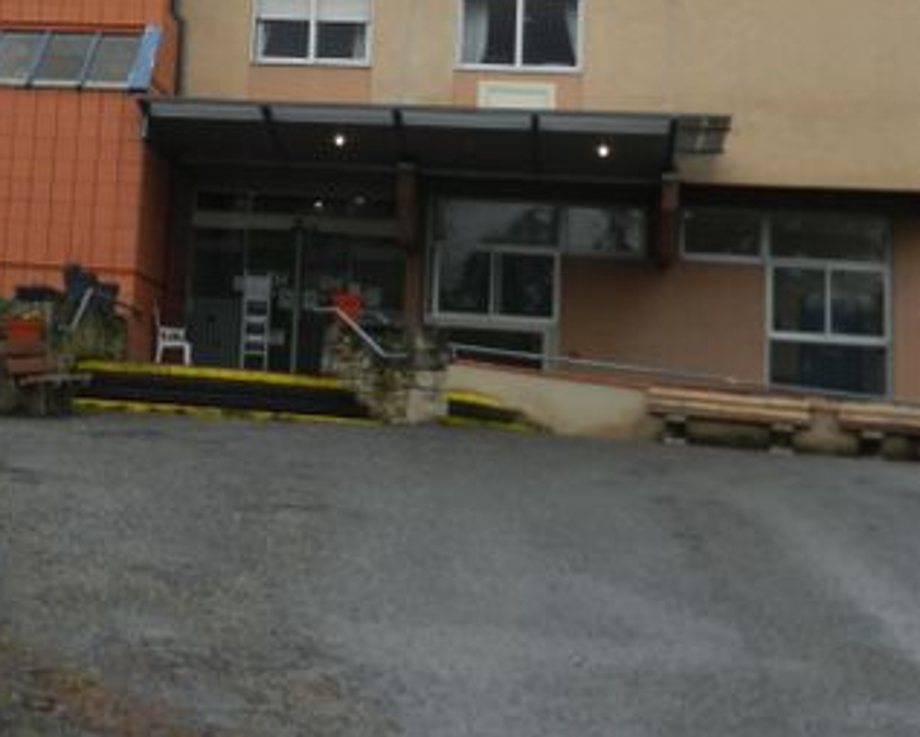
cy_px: -15
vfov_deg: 18.4
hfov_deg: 22.4
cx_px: -51
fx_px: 2207
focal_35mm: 81
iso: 160
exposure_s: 1/400
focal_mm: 6.7
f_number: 4
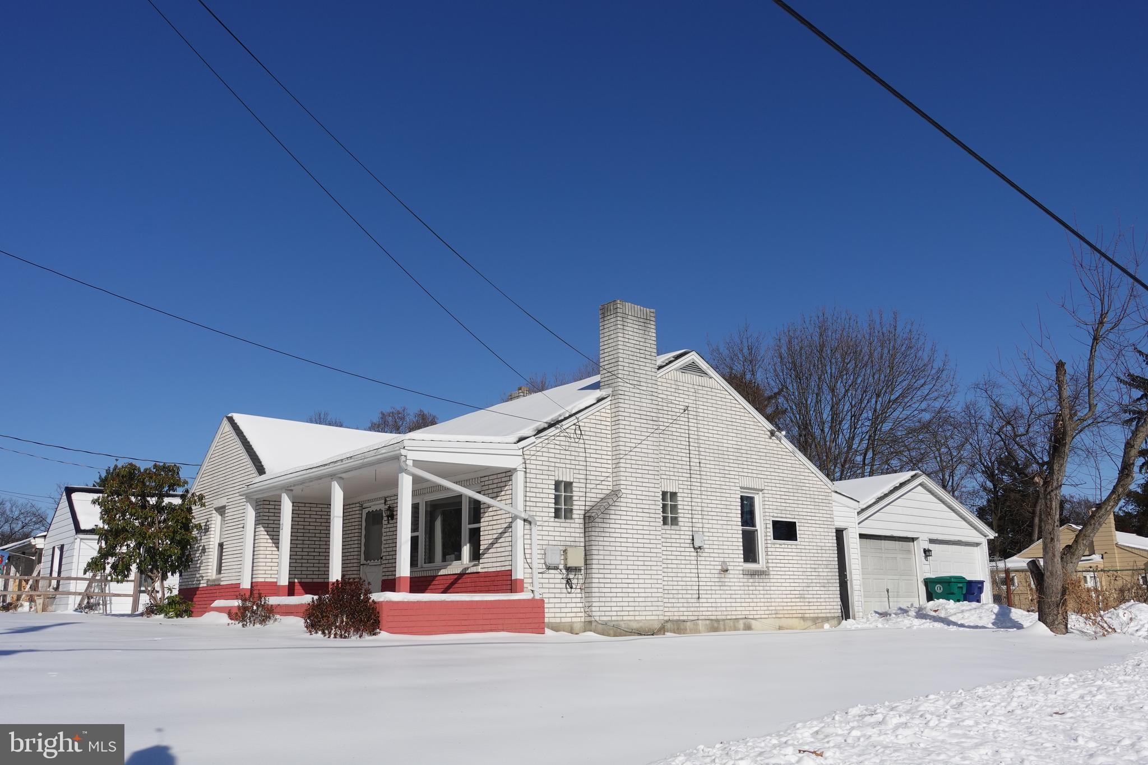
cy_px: 382
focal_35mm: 29
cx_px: 574
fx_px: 925
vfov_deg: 45.0
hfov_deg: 63.7
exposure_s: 1/200
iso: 125
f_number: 5.6
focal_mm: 11.4
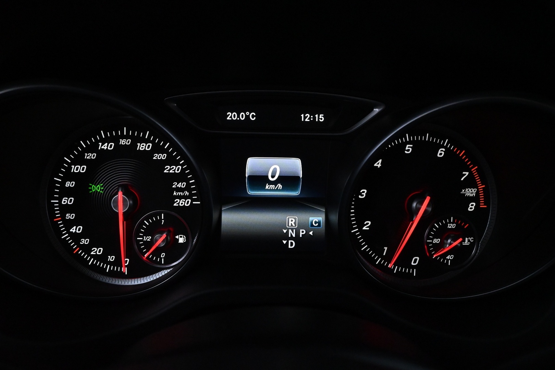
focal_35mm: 27
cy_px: 185
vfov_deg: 47.9
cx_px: 278
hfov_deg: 67.4
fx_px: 416
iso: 5000
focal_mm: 18
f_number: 6.3
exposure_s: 1/80
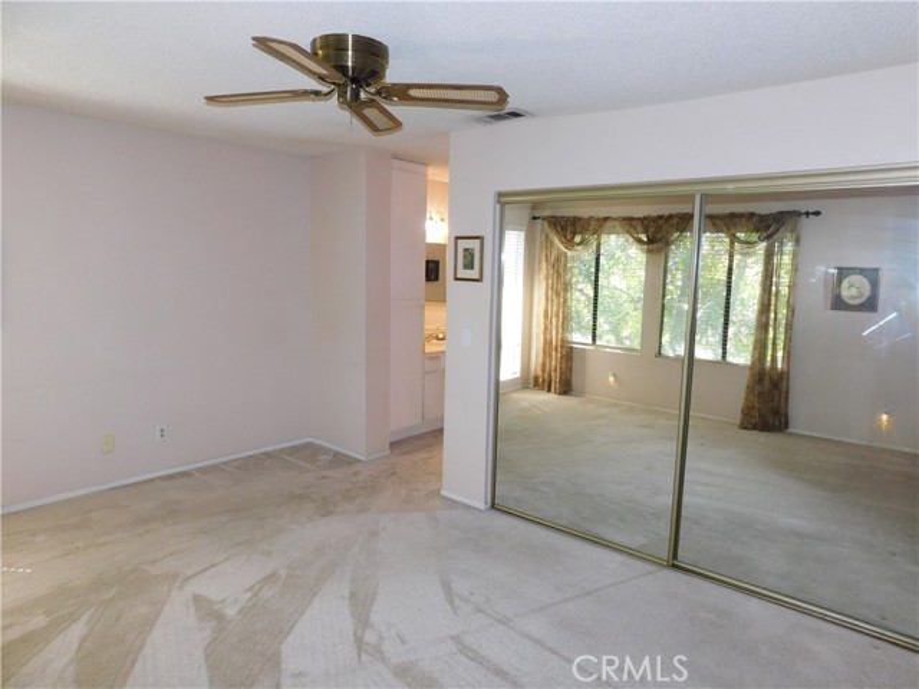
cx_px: 460
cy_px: 344
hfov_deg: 73.9
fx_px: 611
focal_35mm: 23
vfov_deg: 58.9
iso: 200
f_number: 3
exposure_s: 1/30
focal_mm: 4
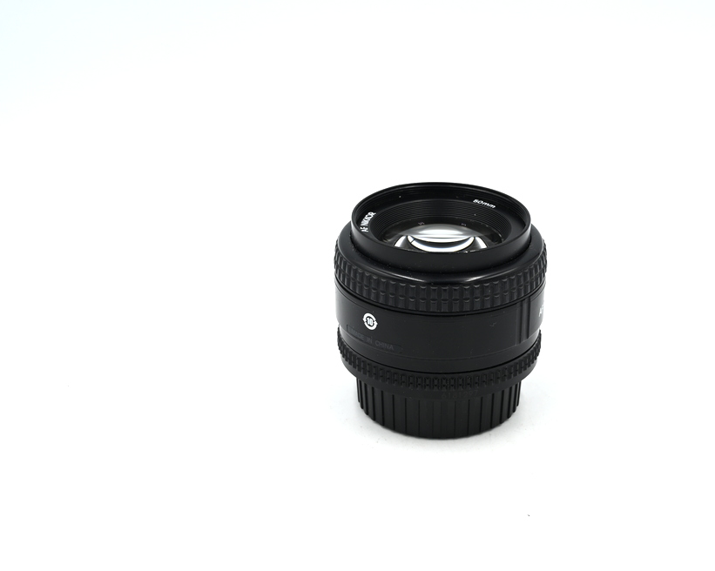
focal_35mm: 80
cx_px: 429
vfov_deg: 19.2
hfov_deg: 23.8
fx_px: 1692
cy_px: 288
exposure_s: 1/50
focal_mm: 70
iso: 200
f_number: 14
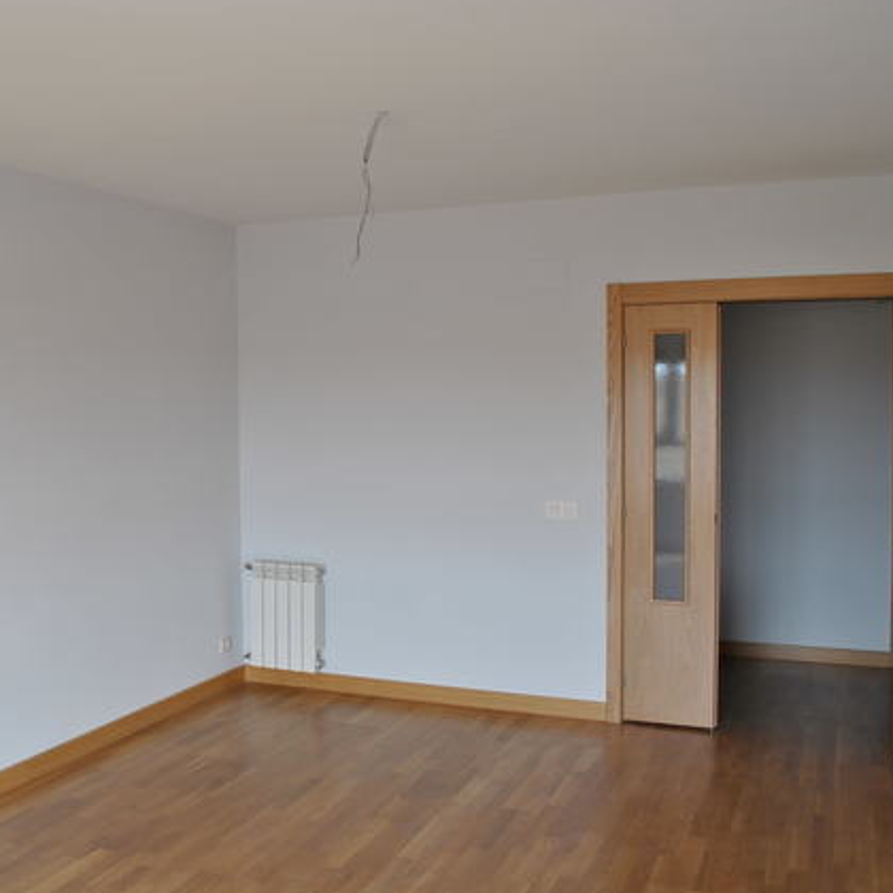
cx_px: 357
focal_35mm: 35
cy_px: 444
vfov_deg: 47.2
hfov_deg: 47.0
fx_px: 1022
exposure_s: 1/80
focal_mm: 18
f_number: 4.5
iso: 200
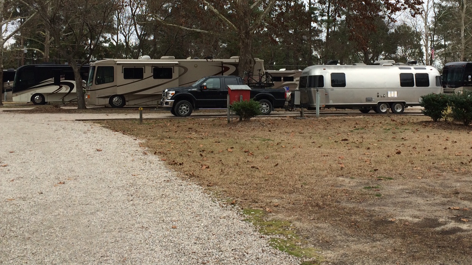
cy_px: 71
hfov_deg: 48.2
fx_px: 526
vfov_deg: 28.0
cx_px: 267
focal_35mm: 42
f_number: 2.2
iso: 32
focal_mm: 4.15
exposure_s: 1/456
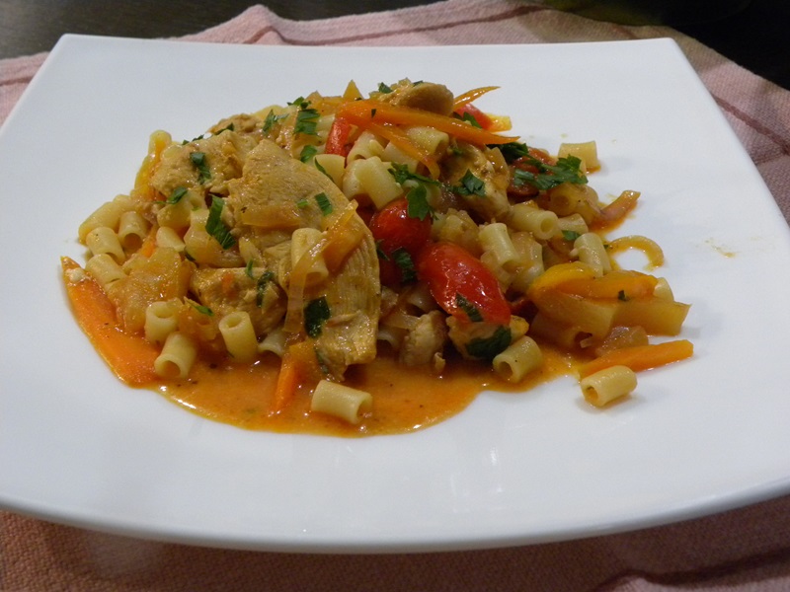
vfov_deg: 28.0
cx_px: 395
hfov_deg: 36.8
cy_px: 296
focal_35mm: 52
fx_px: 1187
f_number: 3.5
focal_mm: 9.2
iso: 400
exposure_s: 1/51
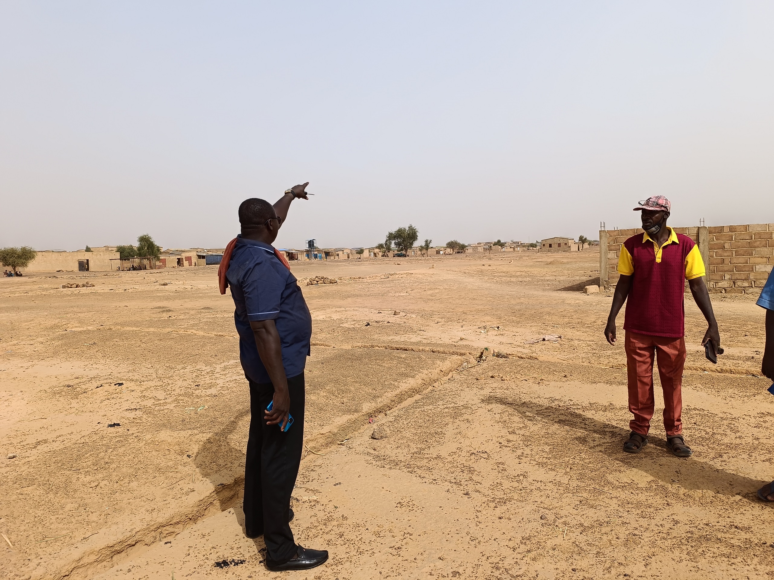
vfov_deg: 56.8
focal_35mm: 24
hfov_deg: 71.6
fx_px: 537
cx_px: 387
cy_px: 290
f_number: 1.65
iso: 51
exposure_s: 1/628
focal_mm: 6.14
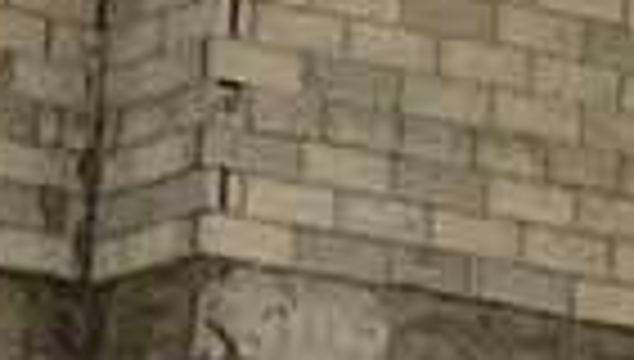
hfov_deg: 13.3
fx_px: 2594
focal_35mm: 154
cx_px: -279
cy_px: 454
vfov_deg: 7.8
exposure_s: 1/581
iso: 100
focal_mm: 5.43
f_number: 1.89
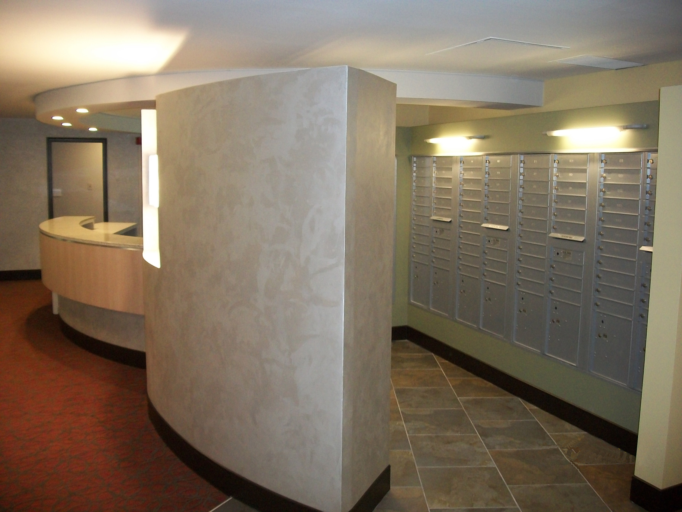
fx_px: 630
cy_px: 256
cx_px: 341
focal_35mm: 32
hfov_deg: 56.8
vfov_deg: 44.2
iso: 240
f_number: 2.9
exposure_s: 1/30
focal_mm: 5.7
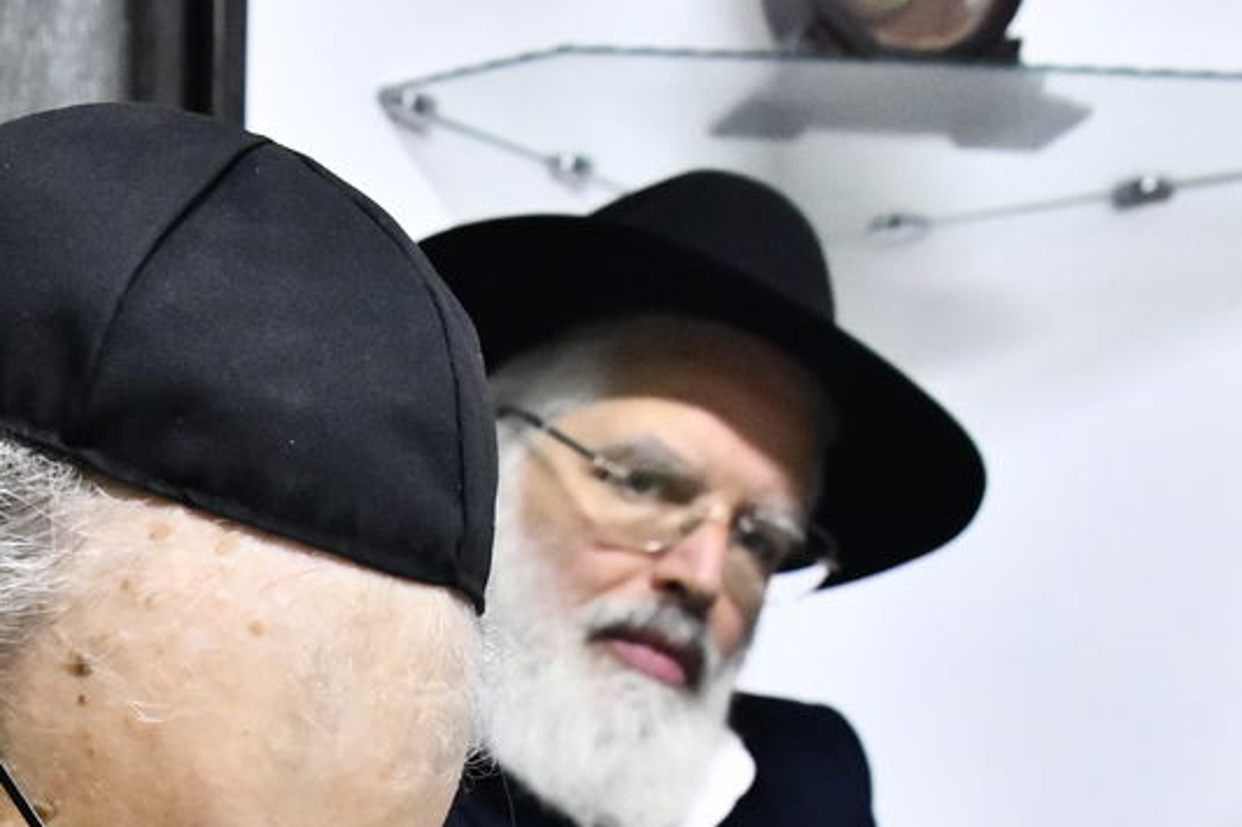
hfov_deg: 23.3
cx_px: 44
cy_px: 1061
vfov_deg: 15.5
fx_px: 2897
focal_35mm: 84
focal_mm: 32
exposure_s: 1/160
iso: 6400
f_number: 5.6
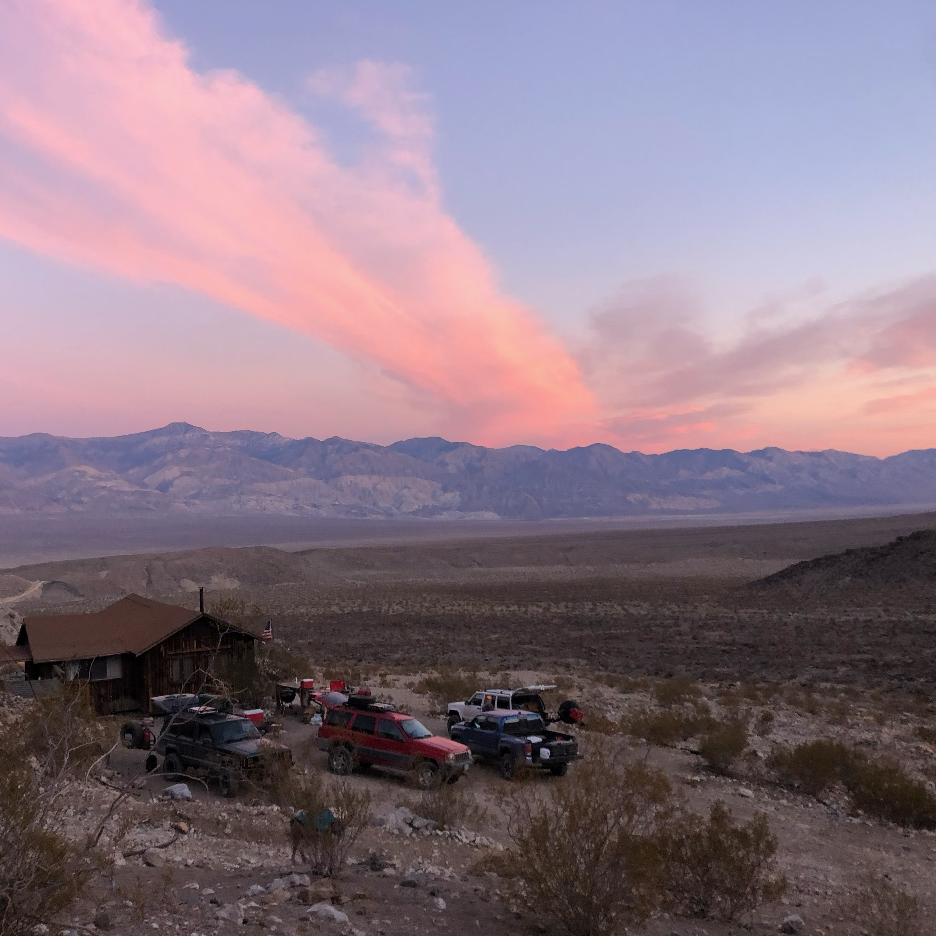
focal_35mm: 34
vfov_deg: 48.4
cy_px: 461
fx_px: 1040
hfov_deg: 48.2
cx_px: 382
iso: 32
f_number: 1.8
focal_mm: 3.99
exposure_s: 1/30
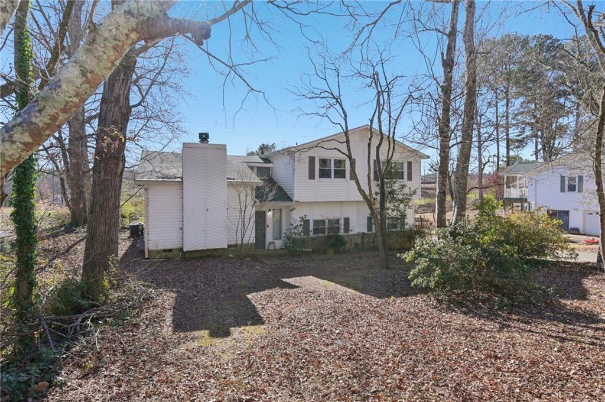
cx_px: 302
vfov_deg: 64.4
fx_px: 319
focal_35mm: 19
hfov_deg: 87.0
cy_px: 201
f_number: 8
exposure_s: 1/160
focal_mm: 19
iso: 100
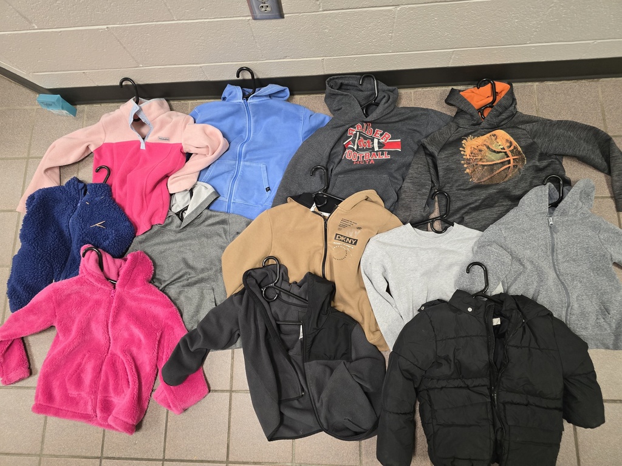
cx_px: 311
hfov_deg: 73.9
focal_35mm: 23
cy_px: 233
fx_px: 413
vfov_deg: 58.9
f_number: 1.7
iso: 800
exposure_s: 1/120
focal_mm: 6.3
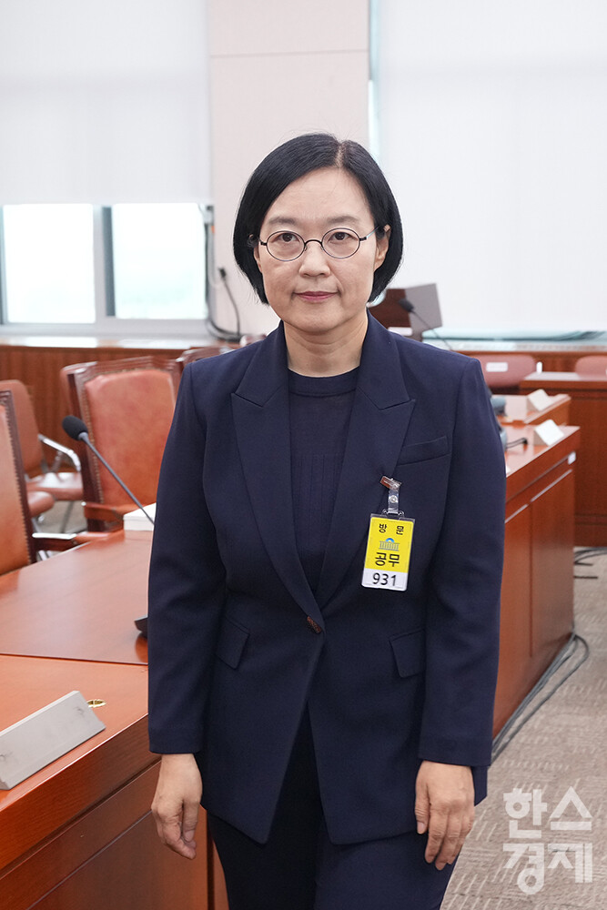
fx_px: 885
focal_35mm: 35
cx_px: 304
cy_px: 455
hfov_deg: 37.9
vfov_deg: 54.4
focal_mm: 35
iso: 2500
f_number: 4.5
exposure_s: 1/125
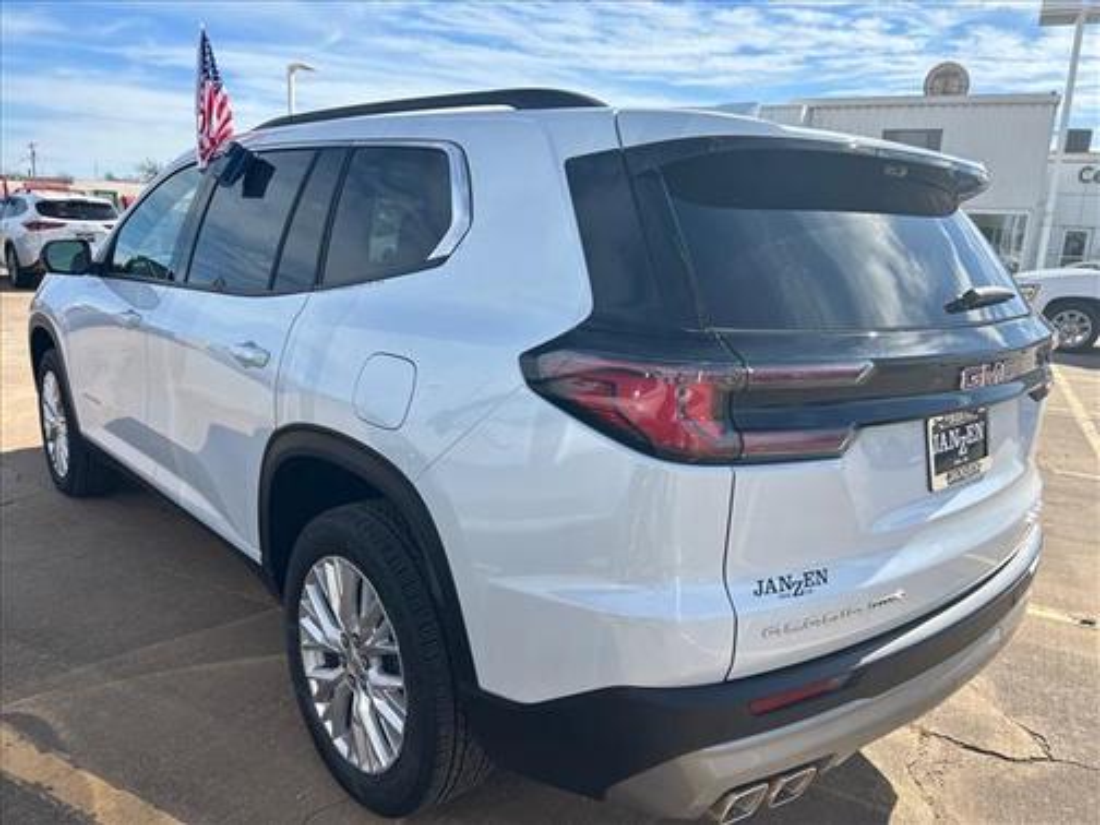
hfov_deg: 67.3
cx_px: 550
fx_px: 826
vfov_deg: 53.1
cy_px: 412
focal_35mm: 26
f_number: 1.5
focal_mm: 5.7
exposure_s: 1/3356
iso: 50
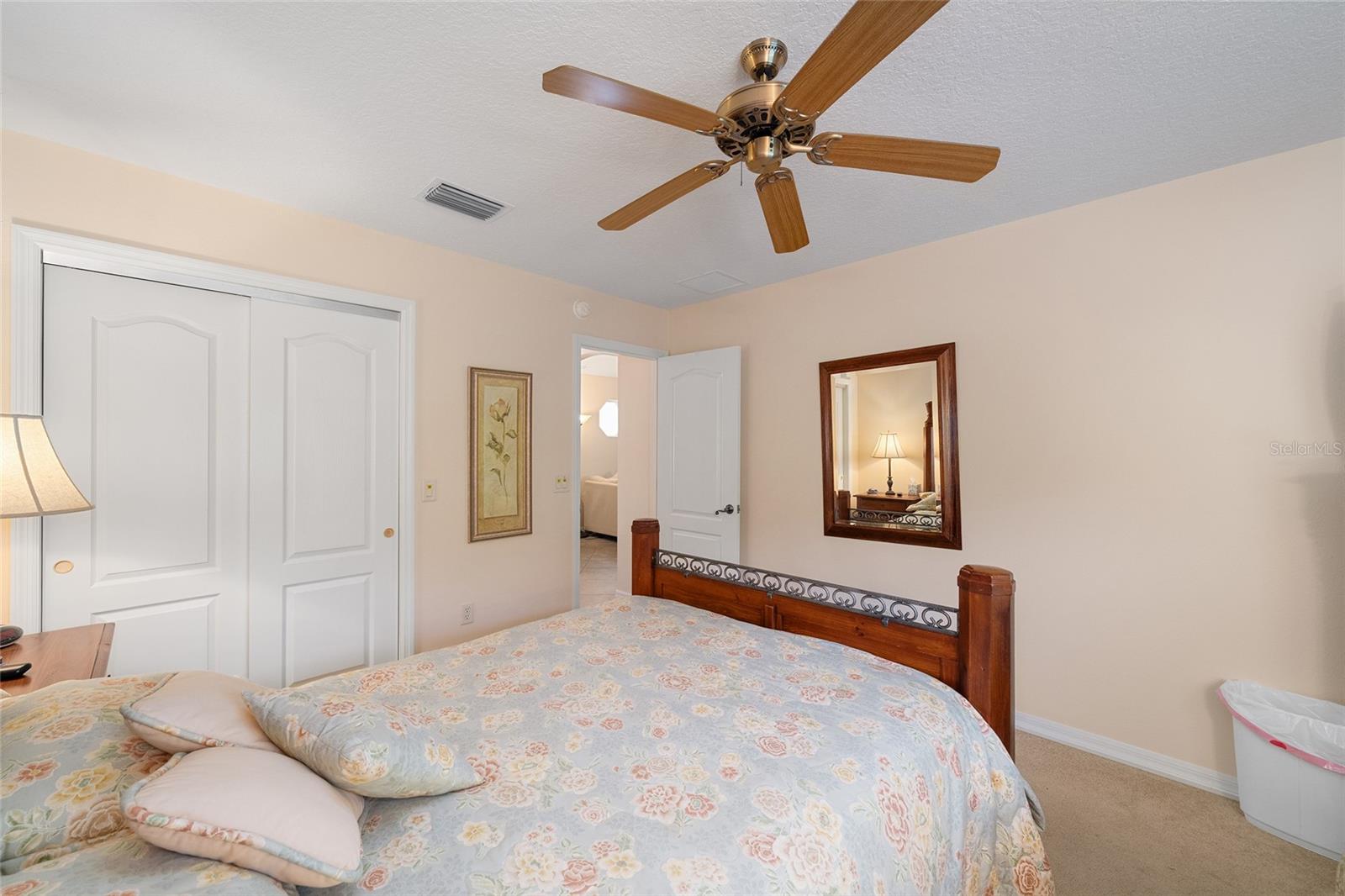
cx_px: 672
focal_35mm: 14
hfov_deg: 104.3
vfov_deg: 81.2
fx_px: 523
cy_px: 448
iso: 500
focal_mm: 14
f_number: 8
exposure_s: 1/8
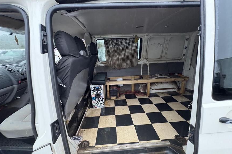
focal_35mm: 15
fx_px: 97
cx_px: 117
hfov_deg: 100.4
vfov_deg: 77.3
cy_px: 79
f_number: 2.2
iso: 400
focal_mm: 2.22
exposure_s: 1/60
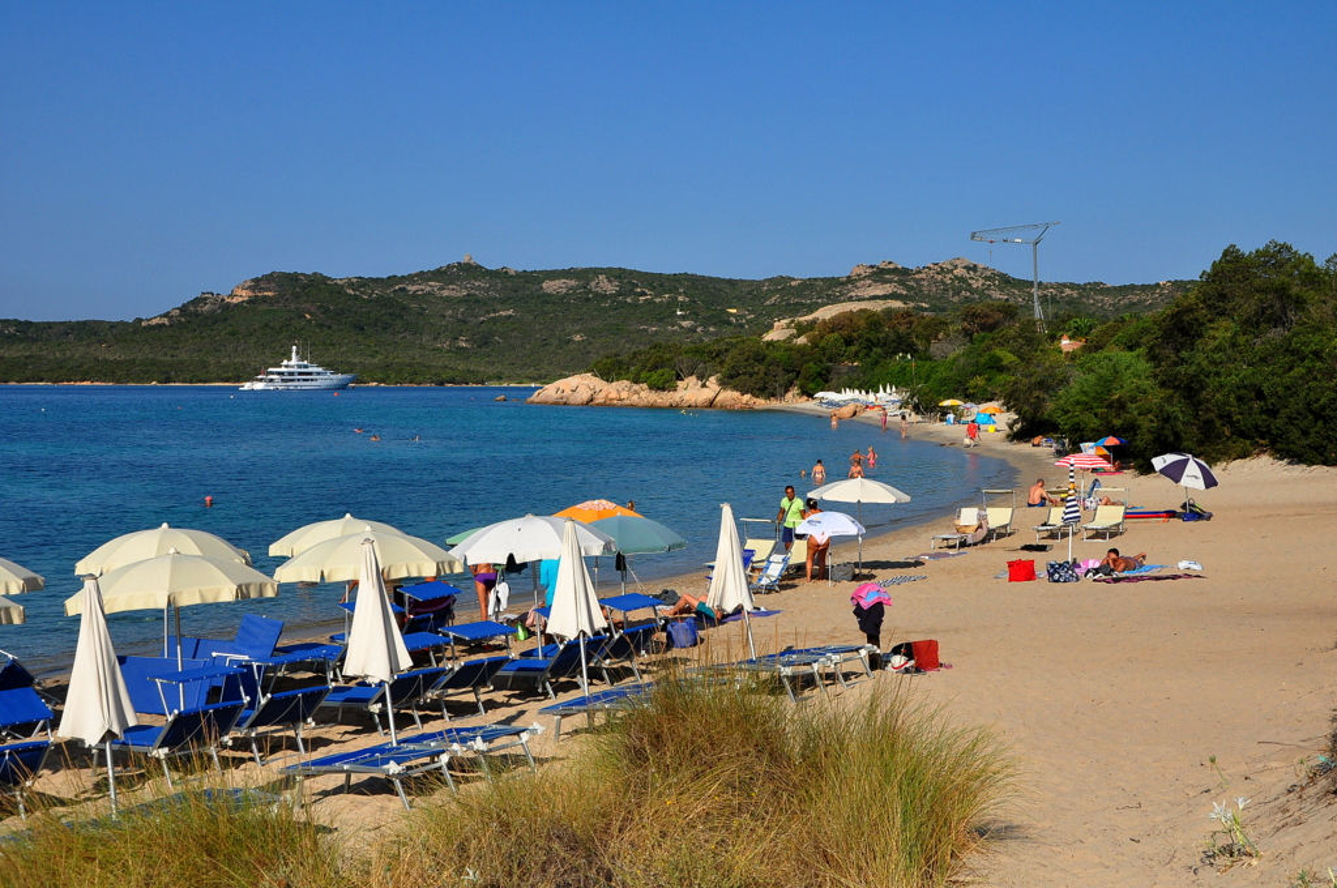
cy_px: 444
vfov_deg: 28.0
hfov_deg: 41.2
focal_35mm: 48
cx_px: 668
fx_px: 1780
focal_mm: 32
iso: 400
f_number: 13
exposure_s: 1/640
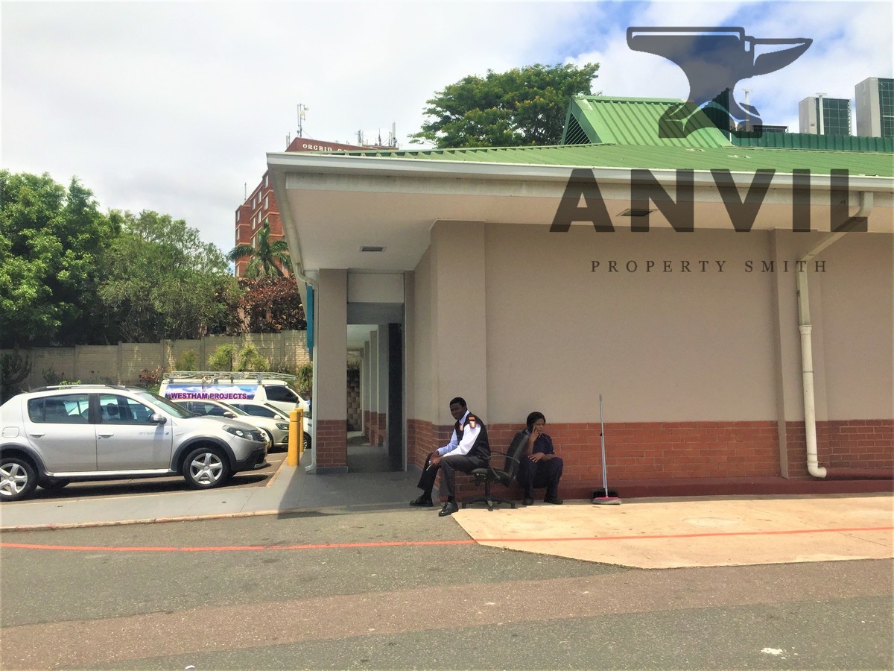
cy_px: 336
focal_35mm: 29
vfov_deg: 48.2
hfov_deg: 61.7
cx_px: 447
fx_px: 749
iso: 32
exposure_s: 1/4405
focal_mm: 4.15
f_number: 2.2
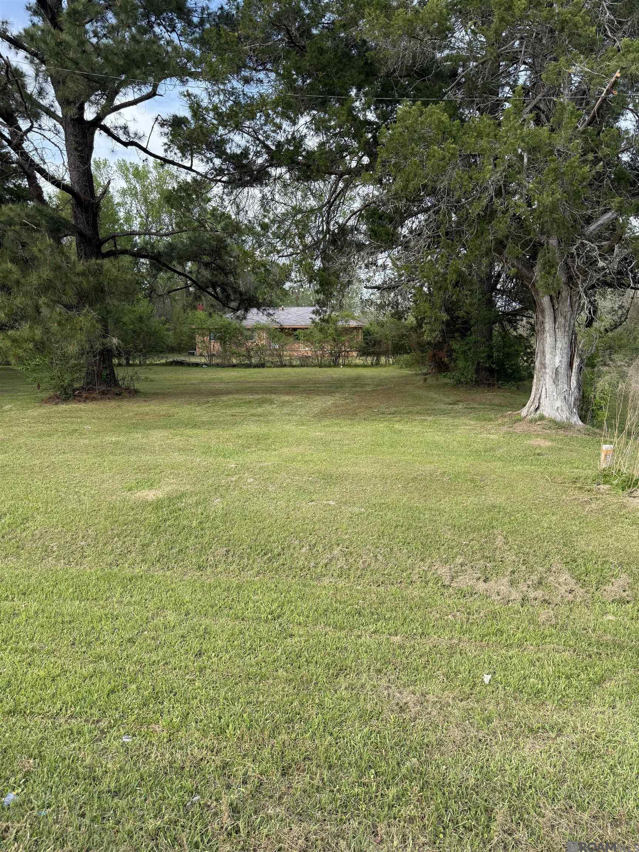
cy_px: 426
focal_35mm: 24
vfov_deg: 71.6
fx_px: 591
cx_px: 320
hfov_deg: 56.8
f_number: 1.78
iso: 100
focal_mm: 6.76
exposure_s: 1/1689
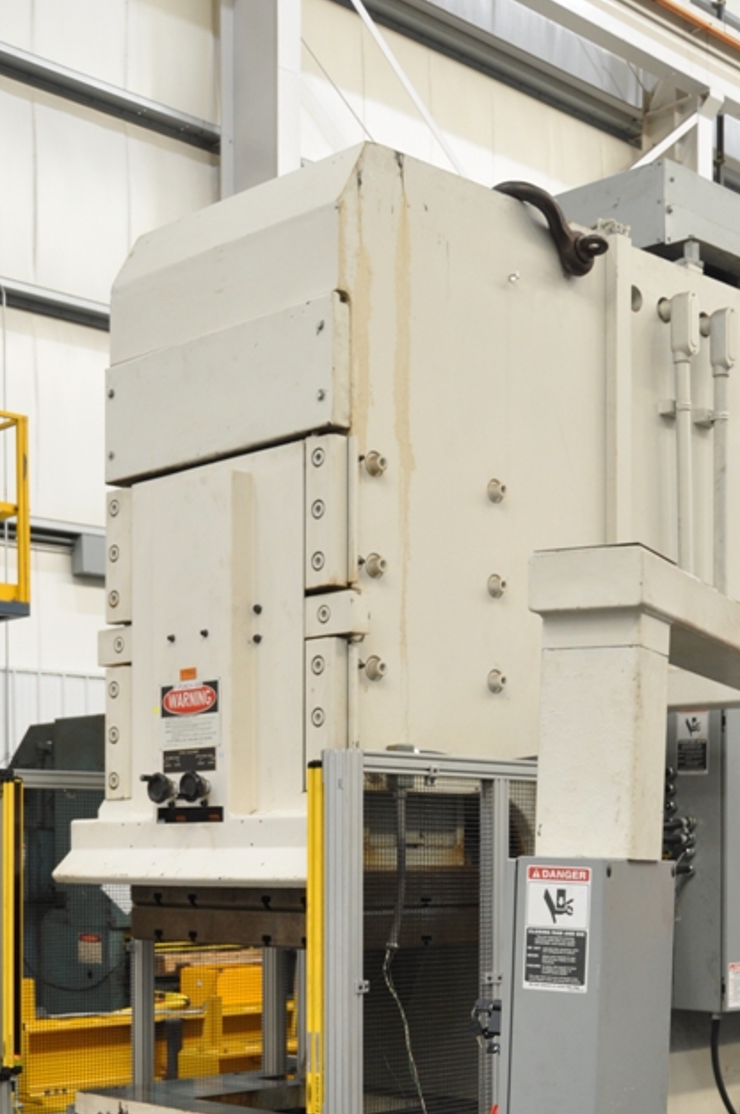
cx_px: 368
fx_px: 1669
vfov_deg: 35.9
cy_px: 865
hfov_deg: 25.0
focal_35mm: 54
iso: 500
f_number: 3.8
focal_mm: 22
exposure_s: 1/30
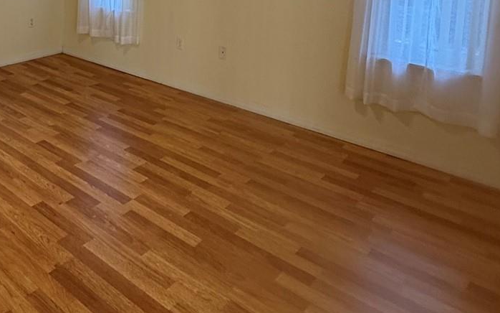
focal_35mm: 34
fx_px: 463
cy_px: -17
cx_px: 72
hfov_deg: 51.6
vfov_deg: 33.3
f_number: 2.2
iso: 200
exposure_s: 1/120
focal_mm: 2.22
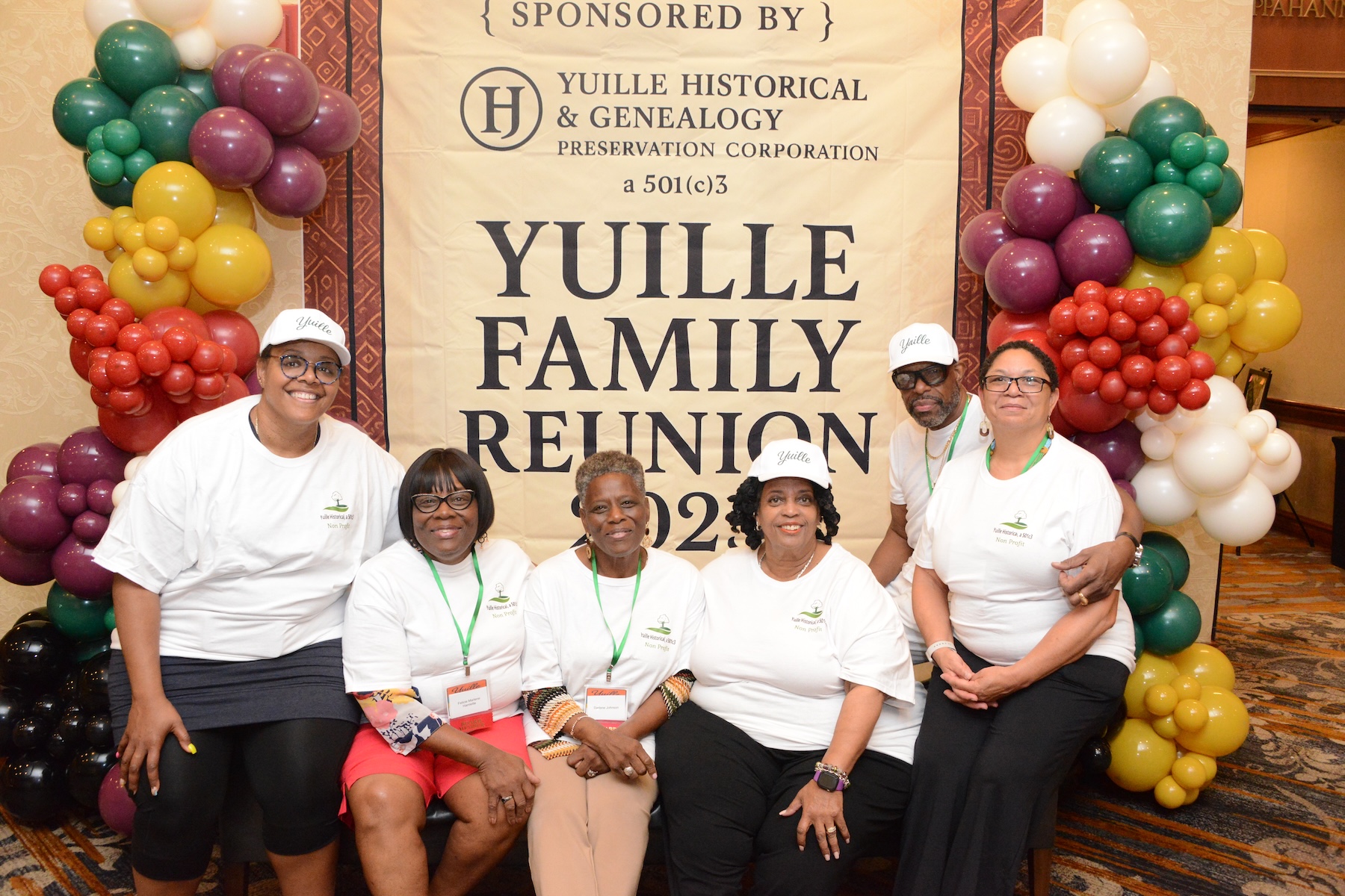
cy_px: 448
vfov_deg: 46.4
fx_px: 1046
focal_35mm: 28
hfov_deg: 65.5
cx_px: 672
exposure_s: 1/60
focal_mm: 28
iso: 6400
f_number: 7.1
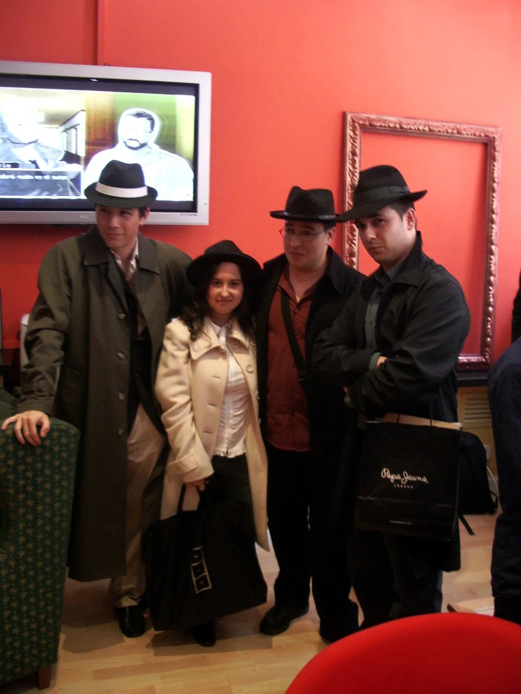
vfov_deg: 52.6
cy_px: 347
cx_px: 260
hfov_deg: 40.7
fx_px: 702
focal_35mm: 35
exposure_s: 1/15
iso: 200
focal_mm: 5.8
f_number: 2.6
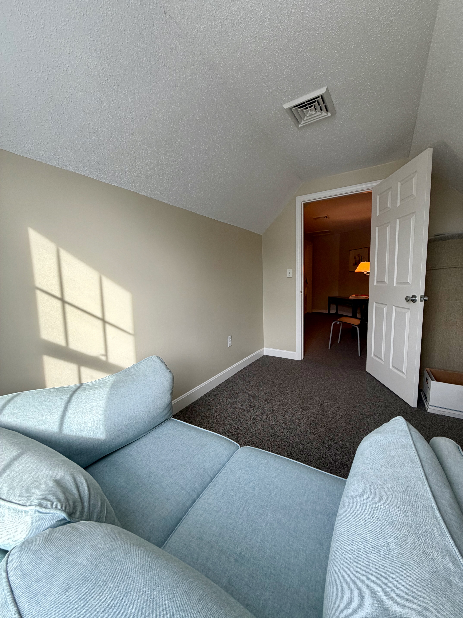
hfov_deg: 85.7
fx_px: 250
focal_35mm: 14
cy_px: 309
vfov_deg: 102.1
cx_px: 232
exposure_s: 1/120
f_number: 2.2
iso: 100
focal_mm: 2.22
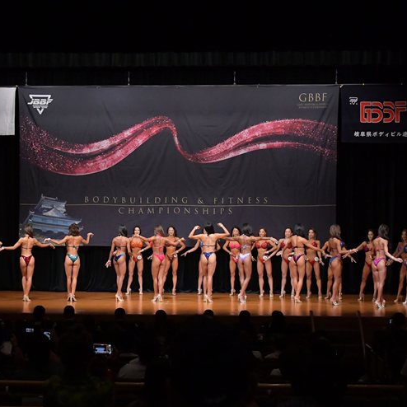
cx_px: 170
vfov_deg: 21.7
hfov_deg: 21.6
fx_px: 1064
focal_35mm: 80
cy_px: 212
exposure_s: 1/400
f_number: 5.6
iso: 5000
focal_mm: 40
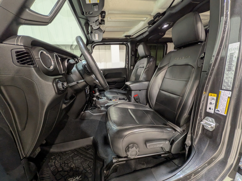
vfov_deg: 85.7
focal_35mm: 14
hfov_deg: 102.1
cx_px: 121
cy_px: 90
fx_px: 98
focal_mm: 1.83
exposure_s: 1/33.3
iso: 95
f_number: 2.2
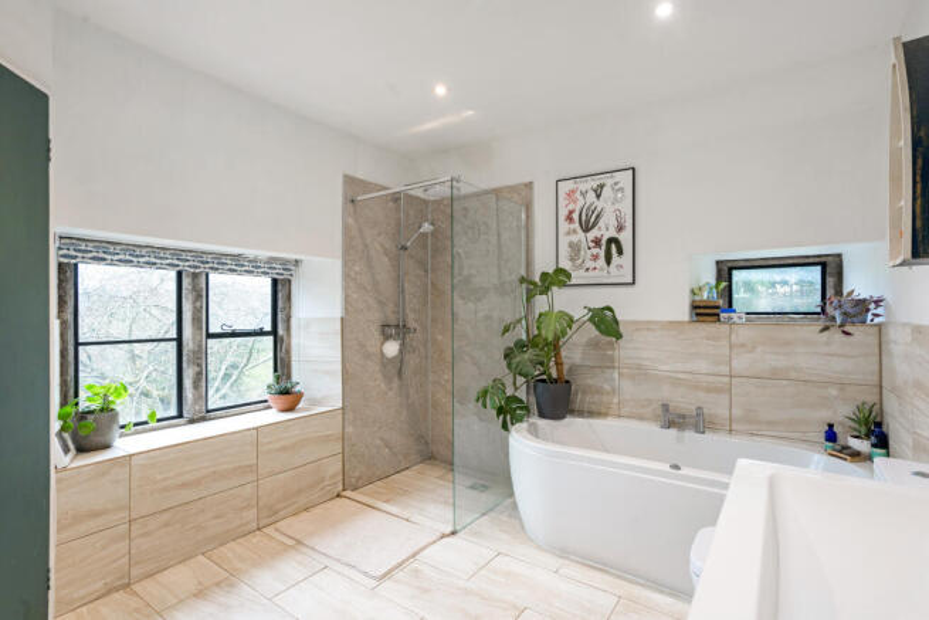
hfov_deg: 96.7
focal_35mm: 16
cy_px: 310
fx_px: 413
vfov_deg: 73.8
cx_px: 464
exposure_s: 1/10
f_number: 9
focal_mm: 16
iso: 500
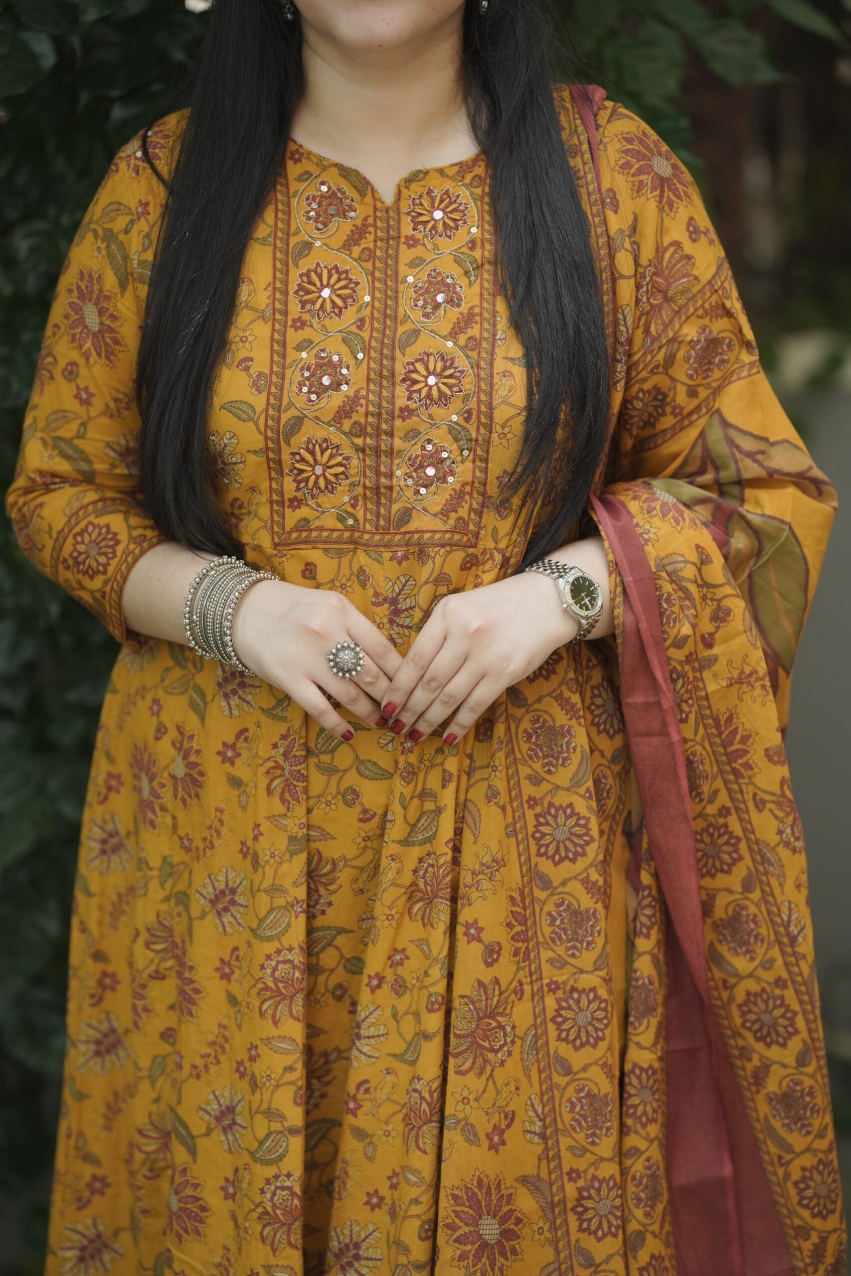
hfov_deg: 16.1
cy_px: 638
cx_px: 426
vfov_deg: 23.9
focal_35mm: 85
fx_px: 3013
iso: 800
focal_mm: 85
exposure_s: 1/1250
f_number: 2.2
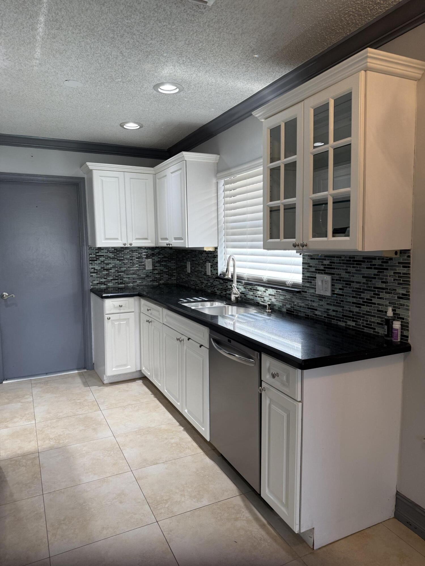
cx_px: 212
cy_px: 283
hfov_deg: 56.8
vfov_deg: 71.6
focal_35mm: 24
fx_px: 393
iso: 100
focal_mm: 6.76
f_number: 1.78
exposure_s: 1/120
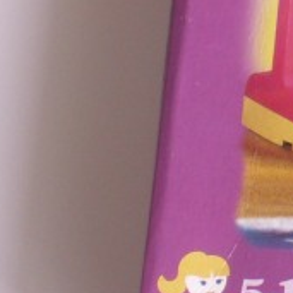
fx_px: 2777
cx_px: 646
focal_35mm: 290
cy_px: -9
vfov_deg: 6.0
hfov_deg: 5.9
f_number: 8
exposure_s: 1/5
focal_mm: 11.66
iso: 50
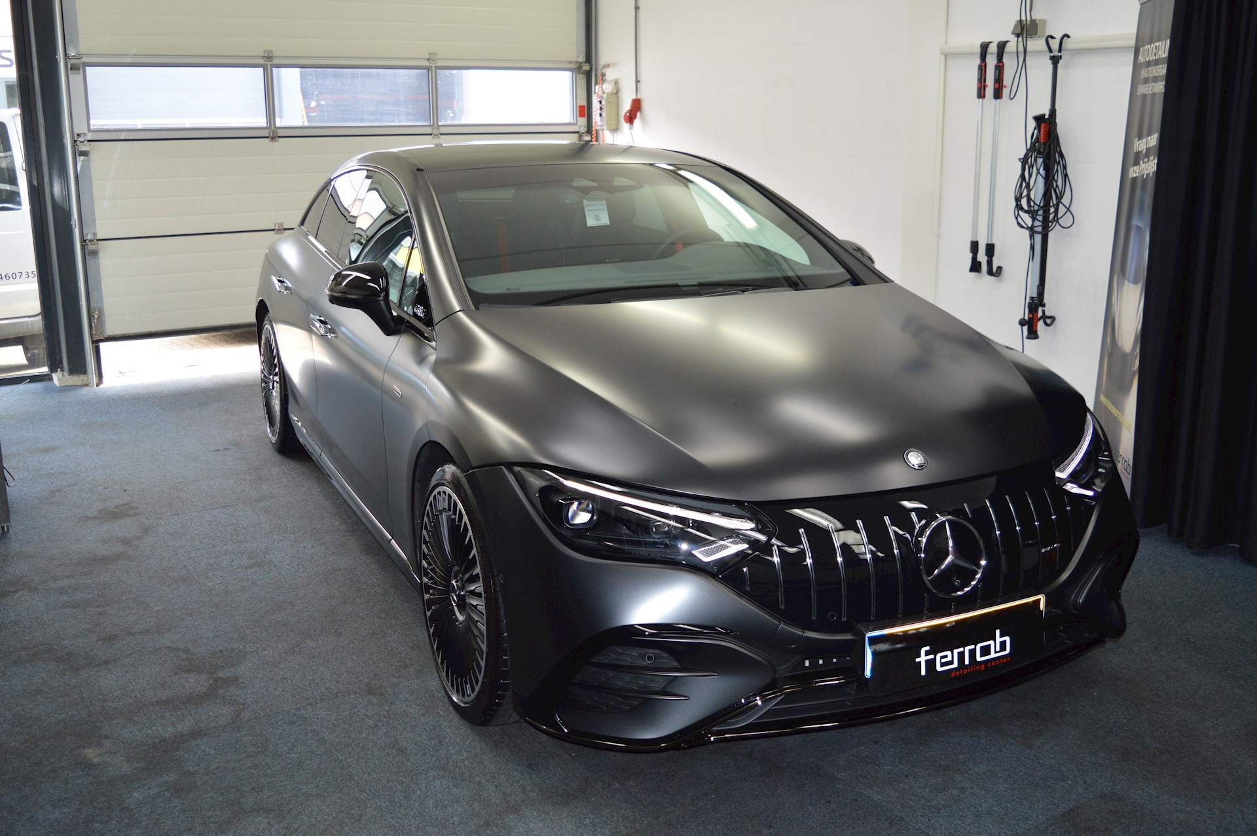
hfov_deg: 55.1
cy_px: 418
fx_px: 1204
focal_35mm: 34
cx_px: 628
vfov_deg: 38.3
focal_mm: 23
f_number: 4
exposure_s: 1/80
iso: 400
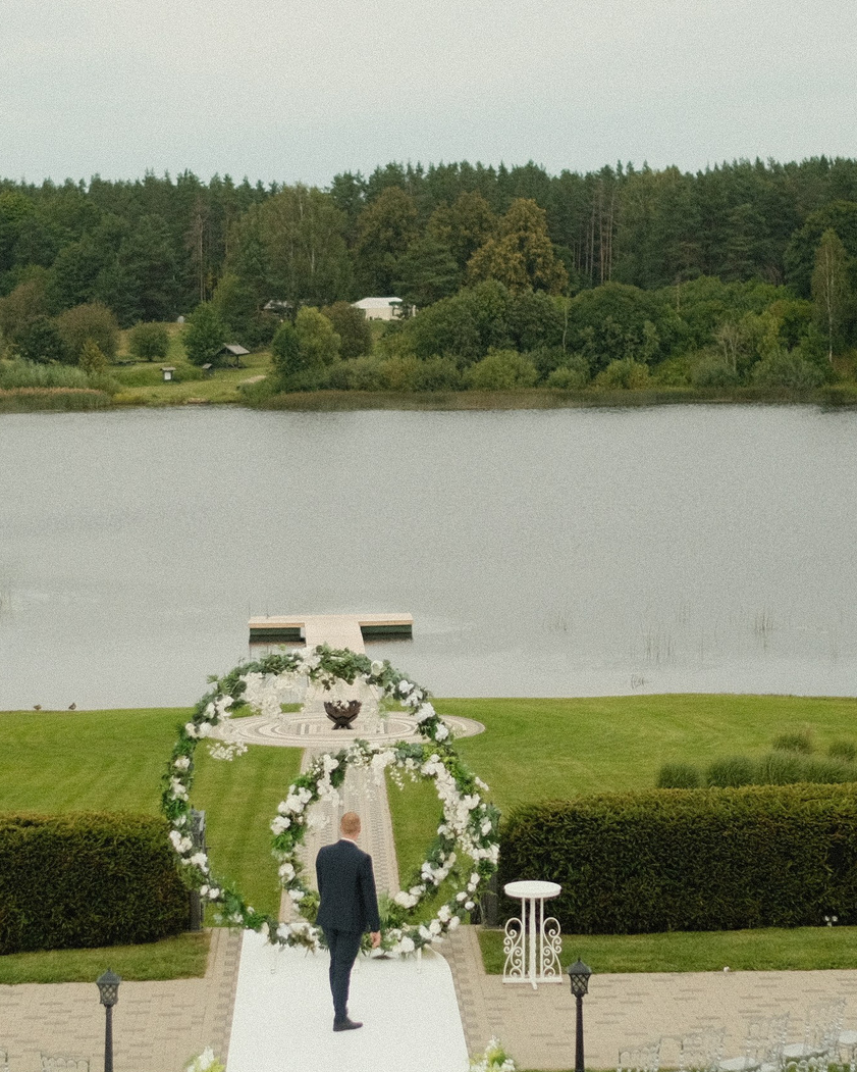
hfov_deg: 19.1
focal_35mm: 80
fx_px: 2536
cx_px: 299
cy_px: 674
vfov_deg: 23.8
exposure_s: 1/16000
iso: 640
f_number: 1.4
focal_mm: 23
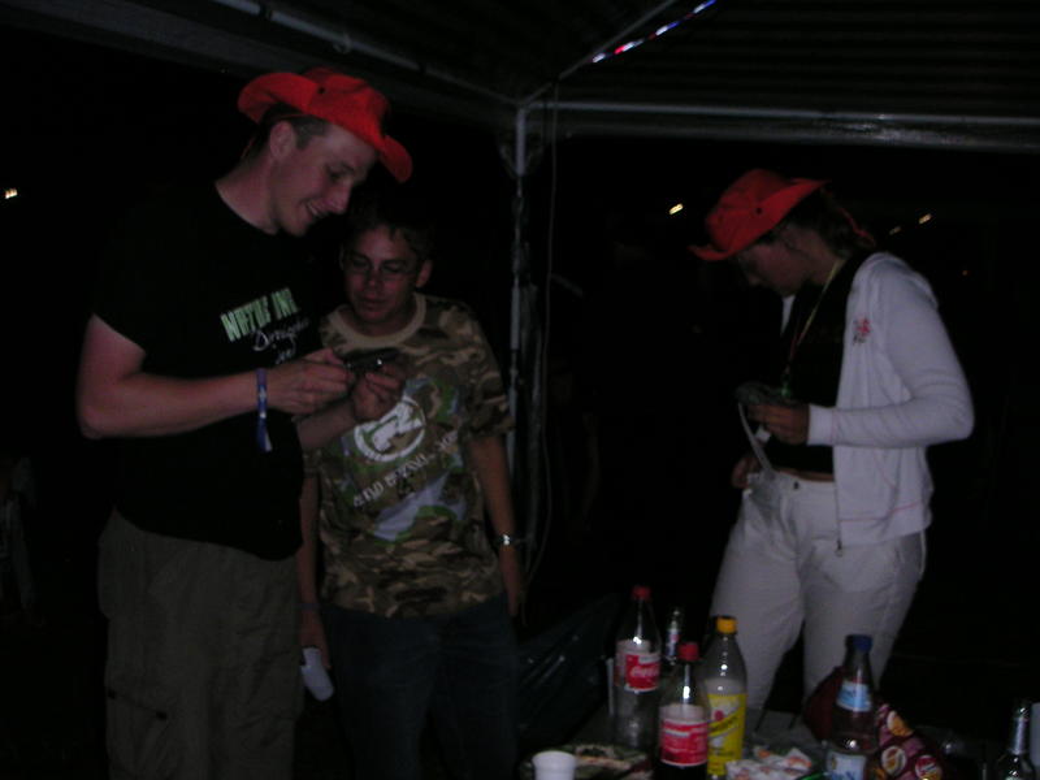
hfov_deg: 49.0
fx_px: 1142
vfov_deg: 37.7
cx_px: 520
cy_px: 390
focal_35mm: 38
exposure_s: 1/45
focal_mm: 6
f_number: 6.7
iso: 160
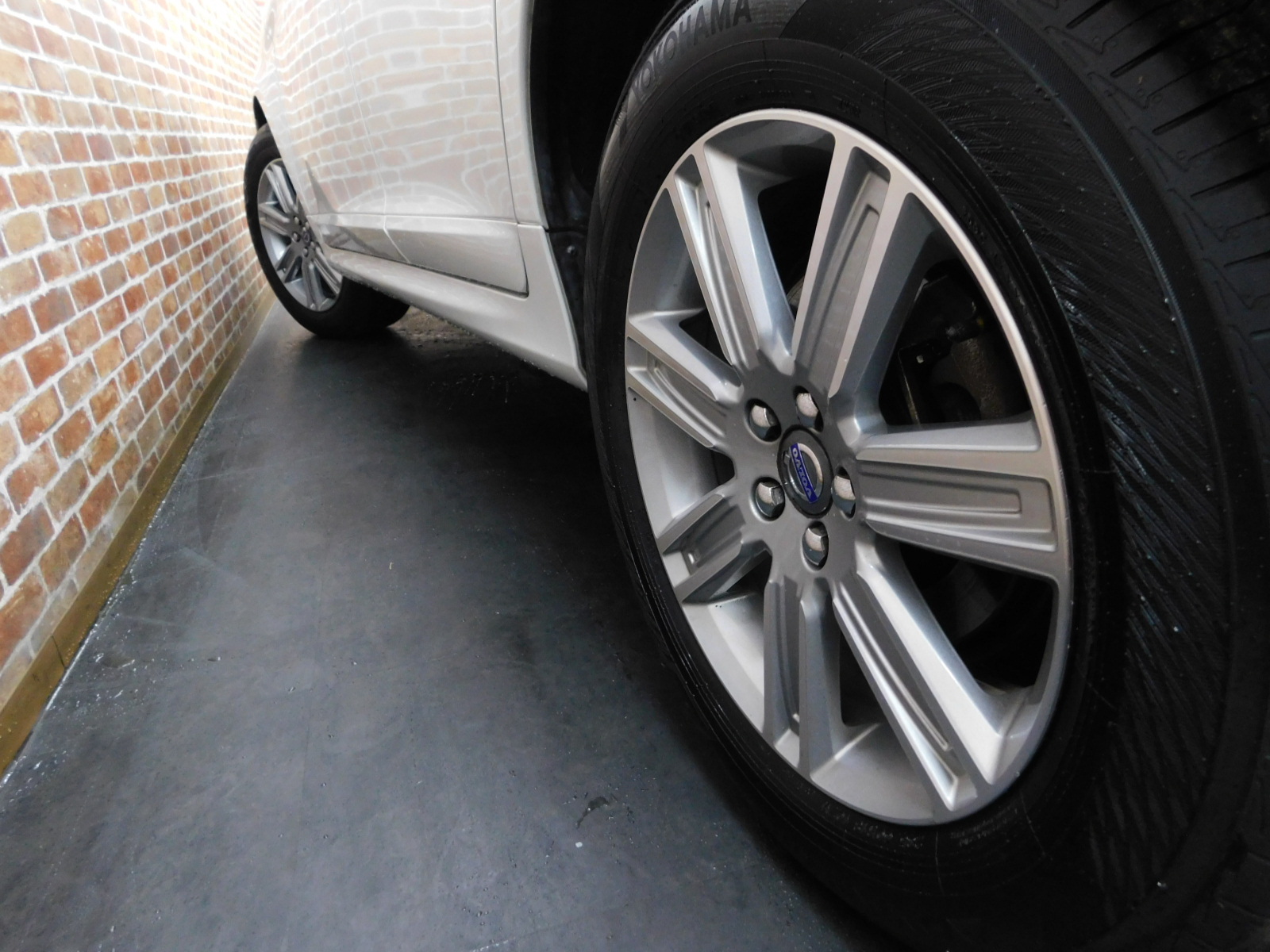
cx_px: 635
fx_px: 881
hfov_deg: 71.6
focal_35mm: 24
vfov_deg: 56.8
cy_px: 476
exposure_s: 1/13
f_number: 3
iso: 400
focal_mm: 4.1
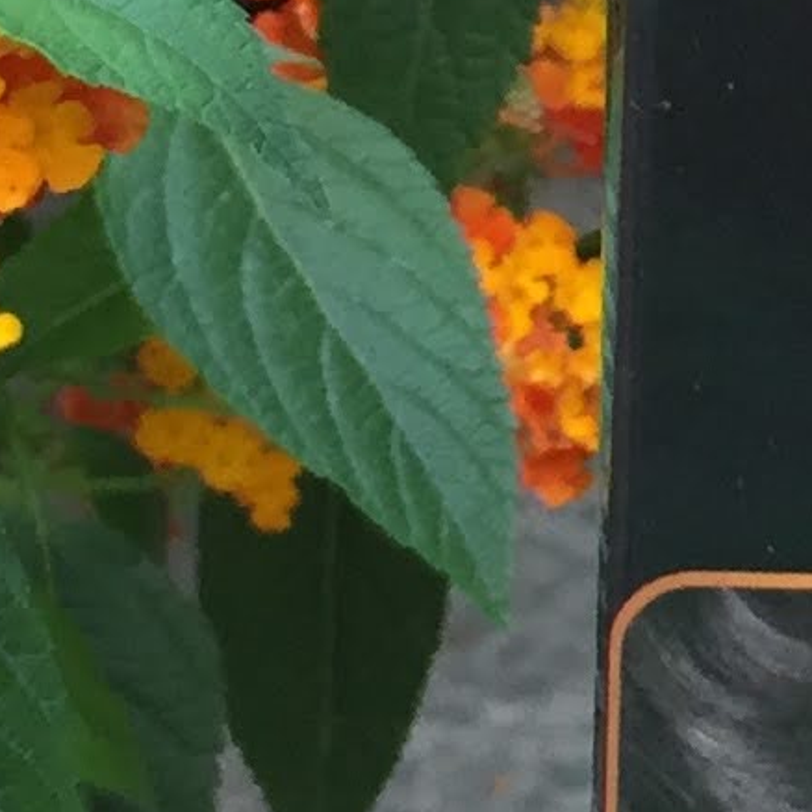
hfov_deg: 8.9
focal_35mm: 191
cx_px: 1237
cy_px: -163
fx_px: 5069
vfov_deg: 9.0
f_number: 2.2
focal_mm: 4.15
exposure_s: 1/33
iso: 50
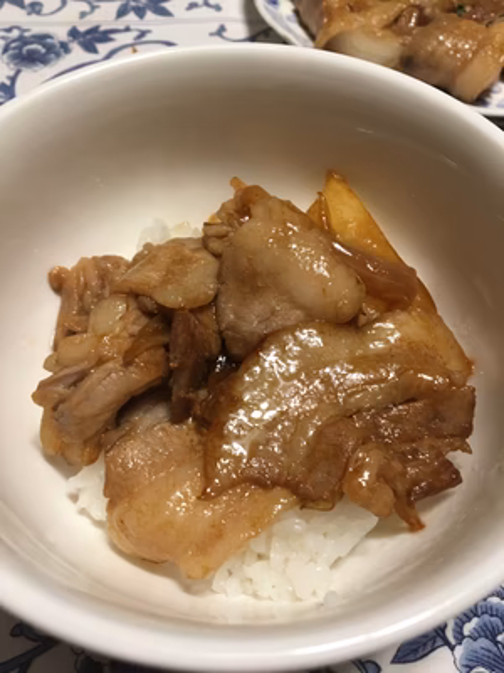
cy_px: 336
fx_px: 563
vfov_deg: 61.7
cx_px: 252
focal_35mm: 29
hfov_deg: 48.2
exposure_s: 1/33
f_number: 2.2
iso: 100
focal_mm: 4.15
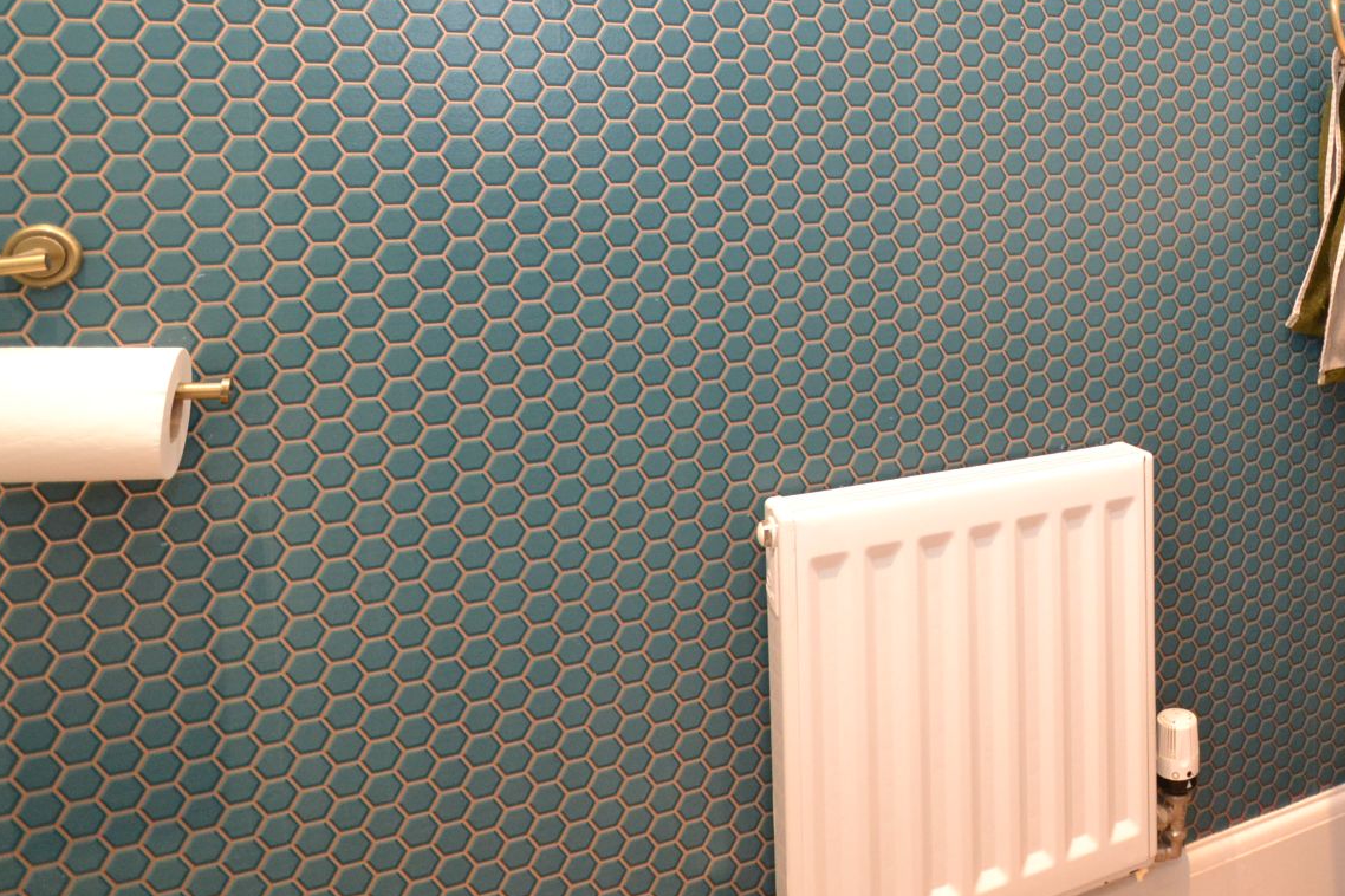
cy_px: 192
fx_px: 1008
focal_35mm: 27
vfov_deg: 45.7
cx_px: 1109
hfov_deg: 60.9
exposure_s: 1/60
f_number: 3.5
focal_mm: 10
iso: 1400
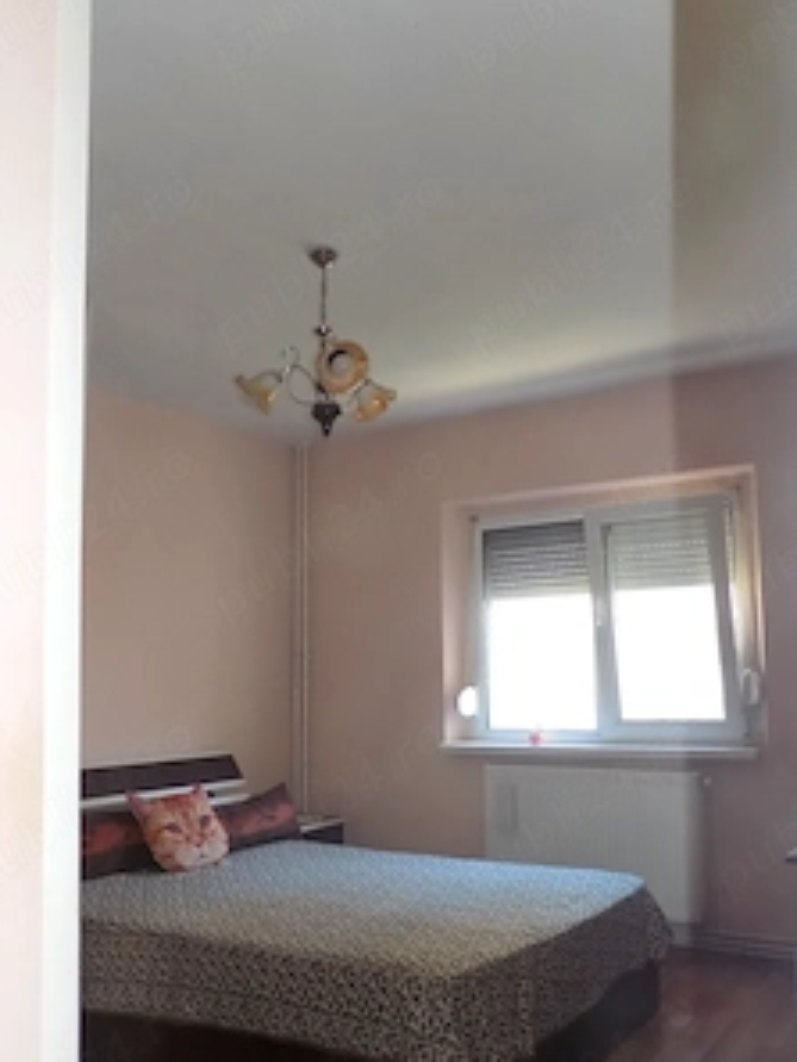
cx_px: 454
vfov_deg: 58.2
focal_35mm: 31
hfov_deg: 45.4
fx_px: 951
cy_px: 594
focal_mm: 4
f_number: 3.1
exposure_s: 1/30
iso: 200
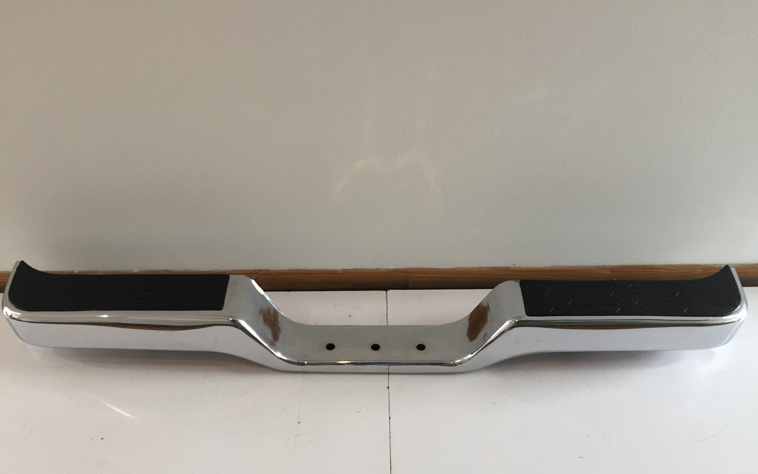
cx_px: 378
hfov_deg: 61.2
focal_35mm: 31
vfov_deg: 40.4
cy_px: 284
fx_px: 640
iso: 160
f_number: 2.2
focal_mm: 4.15
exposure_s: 1/33
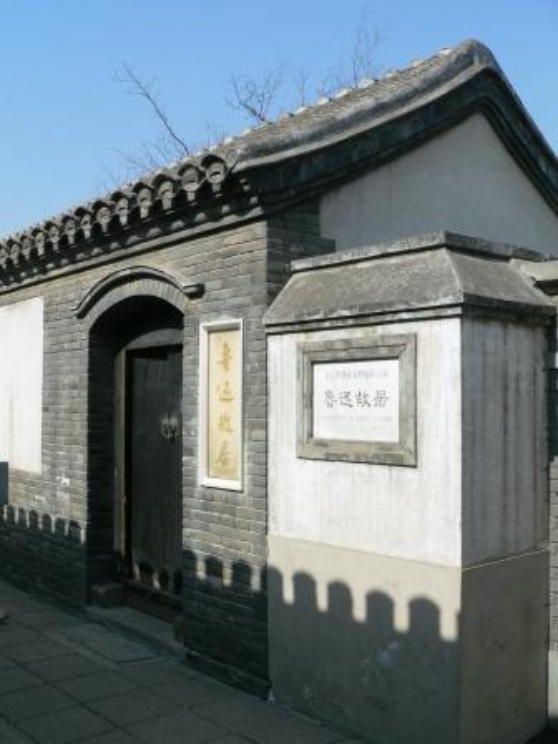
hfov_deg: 39.7
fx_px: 774
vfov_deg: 51.4
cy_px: 372
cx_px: 279
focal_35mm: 36
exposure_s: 1/500
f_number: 4.6
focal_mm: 6
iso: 80
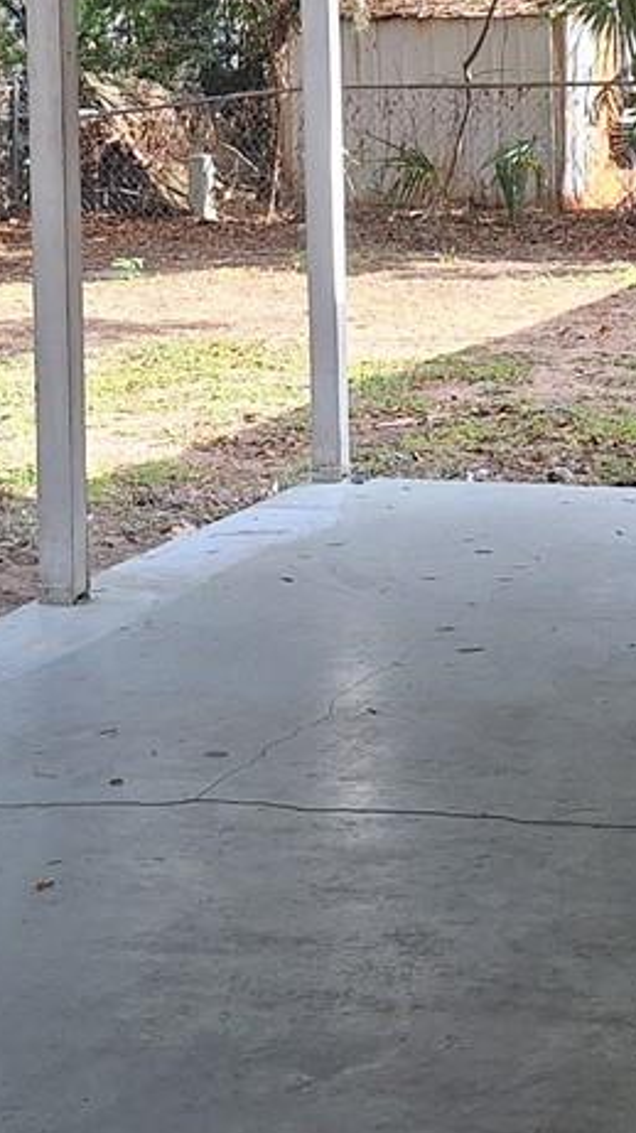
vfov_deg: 23.4
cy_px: -7
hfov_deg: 13.9
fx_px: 2611
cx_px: 258
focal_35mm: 87
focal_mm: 5.54
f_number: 1.8
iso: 40
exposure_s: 1/384
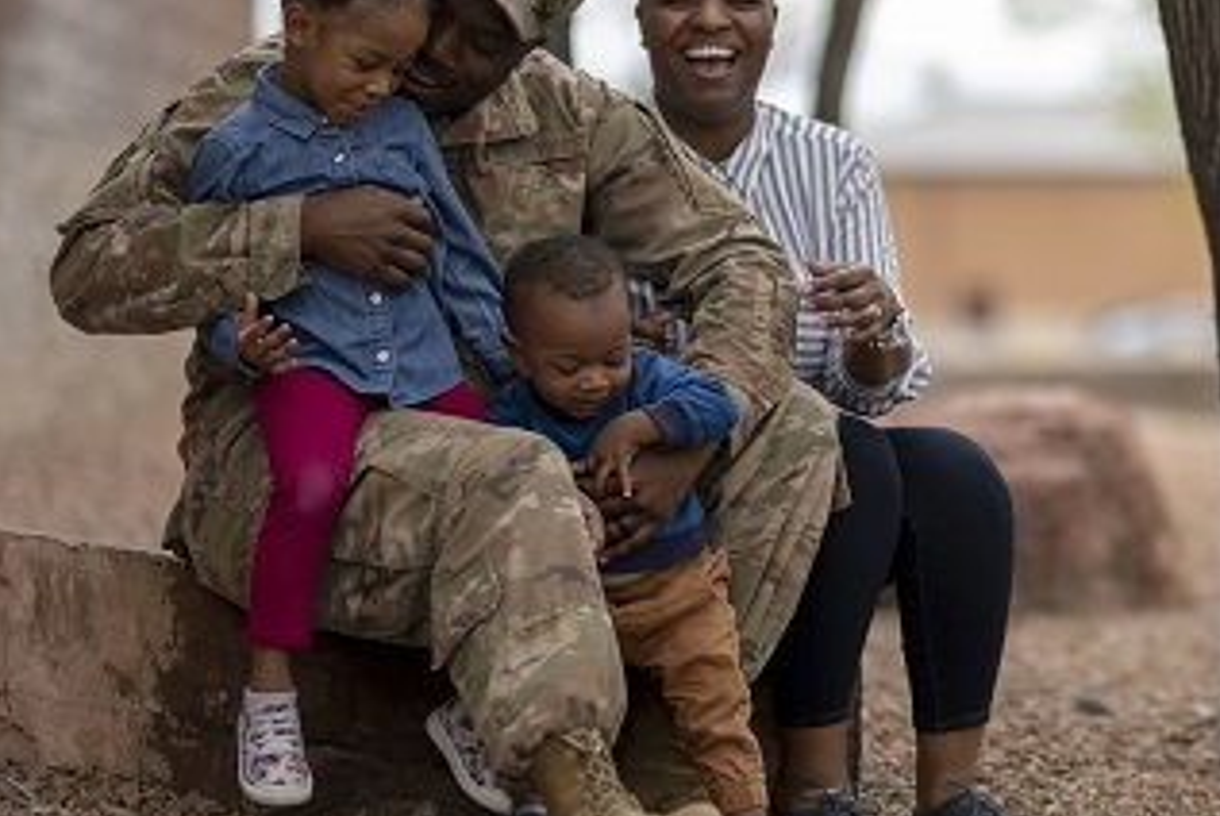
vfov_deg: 7.9
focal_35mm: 174
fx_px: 5902
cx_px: 1212
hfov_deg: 11.7
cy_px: 268
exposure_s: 1/2500
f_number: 1.4
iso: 125
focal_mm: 85
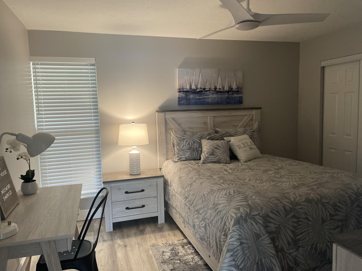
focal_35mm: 26
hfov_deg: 67.3
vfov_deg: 53.1
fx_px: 272
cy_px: 136
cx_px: 181
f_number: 1.6
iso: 160
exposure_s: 1/60
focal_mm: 4.2
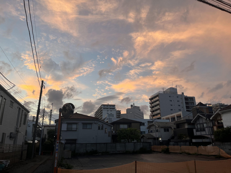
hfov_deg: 67.3
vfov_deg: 53.1
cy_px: 86
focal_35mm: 26
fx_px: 174
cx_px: 116
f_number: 1.6
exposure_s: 1/155
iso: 40
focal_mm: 5.1
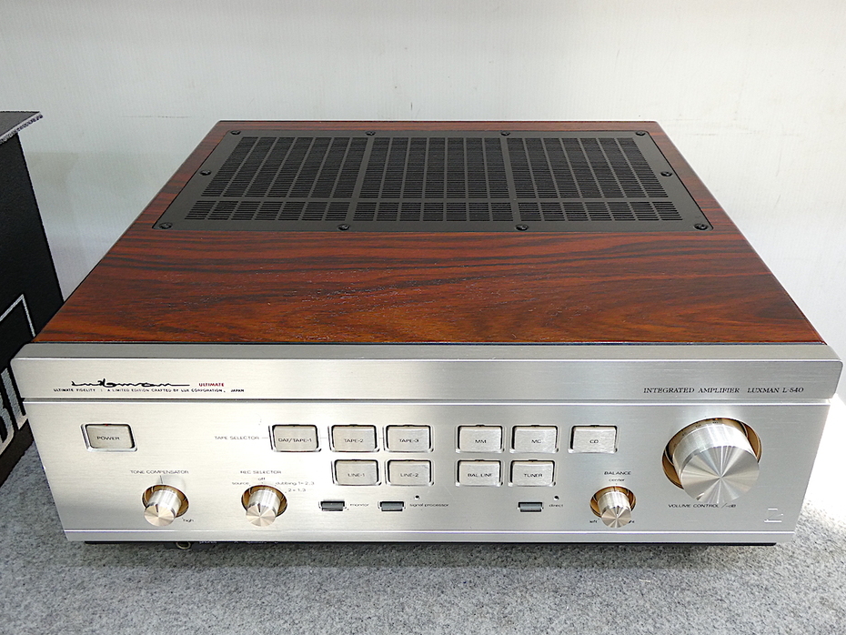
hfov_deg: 56.8
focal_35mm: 32
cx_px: 431
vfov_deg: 44.2
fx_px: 782
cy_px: 308
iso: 200
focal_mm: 5.4
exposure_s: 1/30
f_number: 3.5
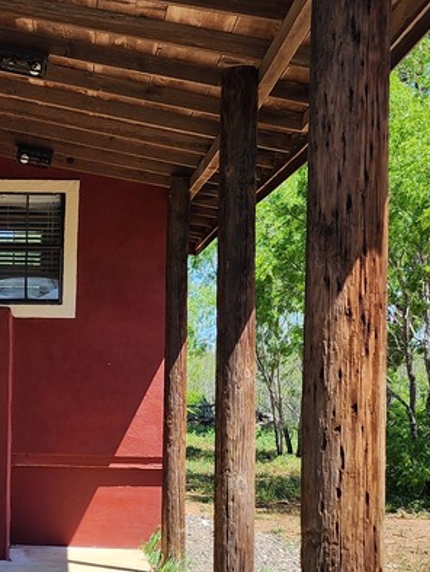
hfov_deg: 16.9
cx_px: -70
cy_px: 418
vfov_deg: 23.1
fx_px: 1390
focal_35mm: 84
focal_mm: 6.4
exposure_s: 1/596
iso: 12
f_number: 1.8
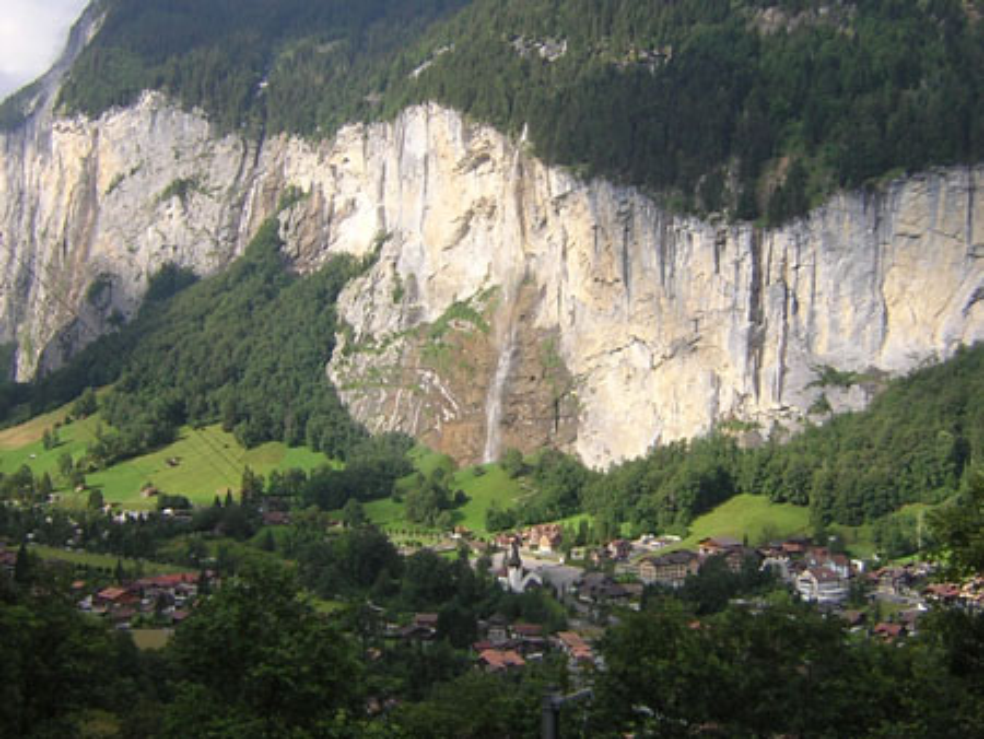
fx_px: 1024
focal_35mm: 36
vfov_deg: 39.7
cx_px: 492
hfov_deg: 51.3
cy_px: 370
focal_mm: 4.7
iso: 100
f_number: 5.2
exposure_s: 1/186
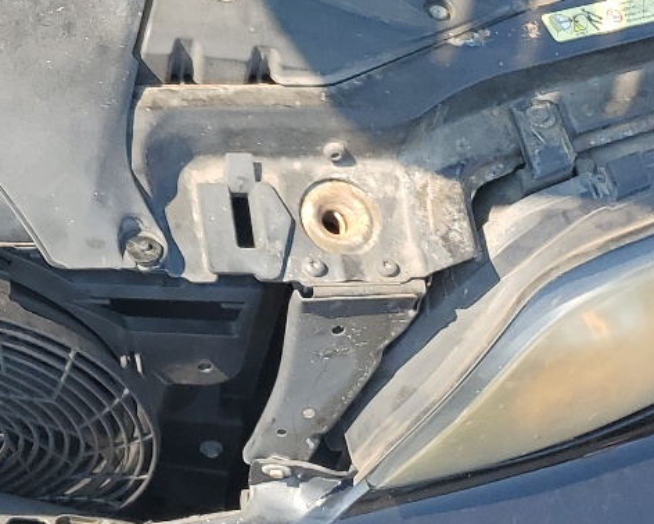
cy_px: -51
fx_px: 1665
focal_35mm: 86
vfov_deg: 17.3
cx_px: -168
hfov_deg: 20.5
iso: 50
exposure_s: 1/714
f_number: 1.5
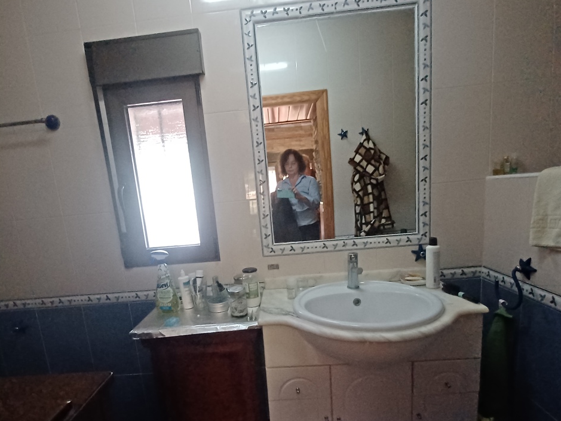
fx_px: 292
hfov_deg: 87.7
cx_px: 268
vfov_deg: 71.2
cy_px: 240
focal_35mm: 18
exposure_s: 1/15
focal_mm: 1.42
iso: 320
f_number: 2.2
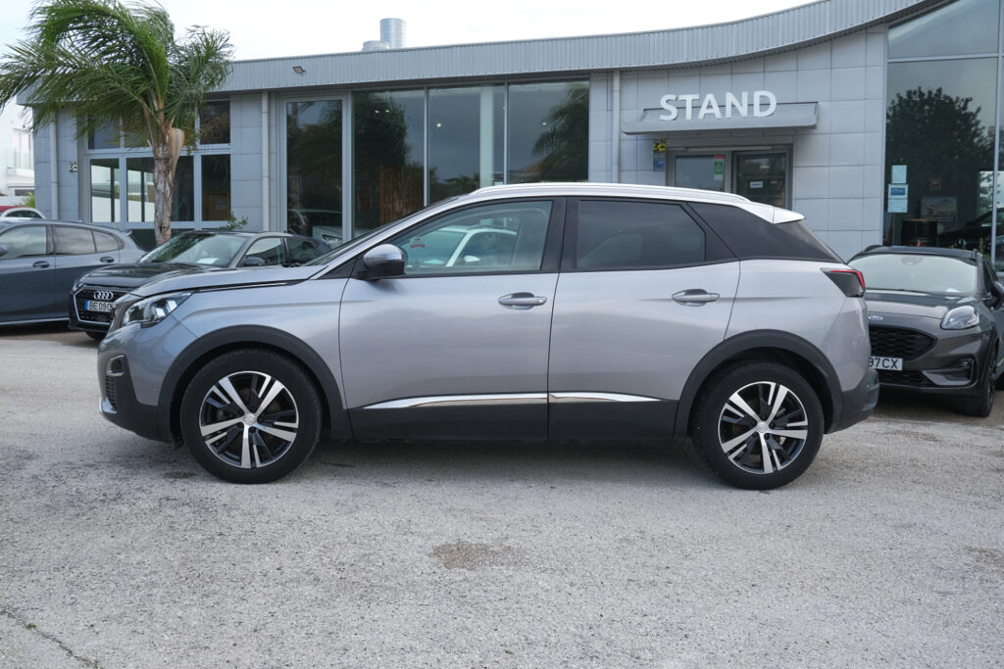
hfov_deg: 54.4
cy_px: 334
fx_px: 976
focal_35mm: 35
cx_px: 502
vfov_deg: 37.9
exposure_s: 1/80
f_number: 9
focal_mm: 23.5
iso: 160
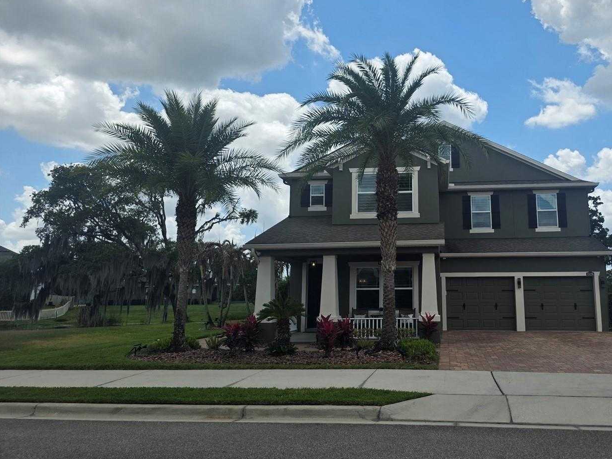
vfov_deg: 46.7
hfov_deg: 58.9
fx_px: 530
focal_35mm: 30
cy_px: 208
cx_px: 398
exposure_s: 1/6809
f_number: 1.7
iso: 80
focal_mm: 6.3
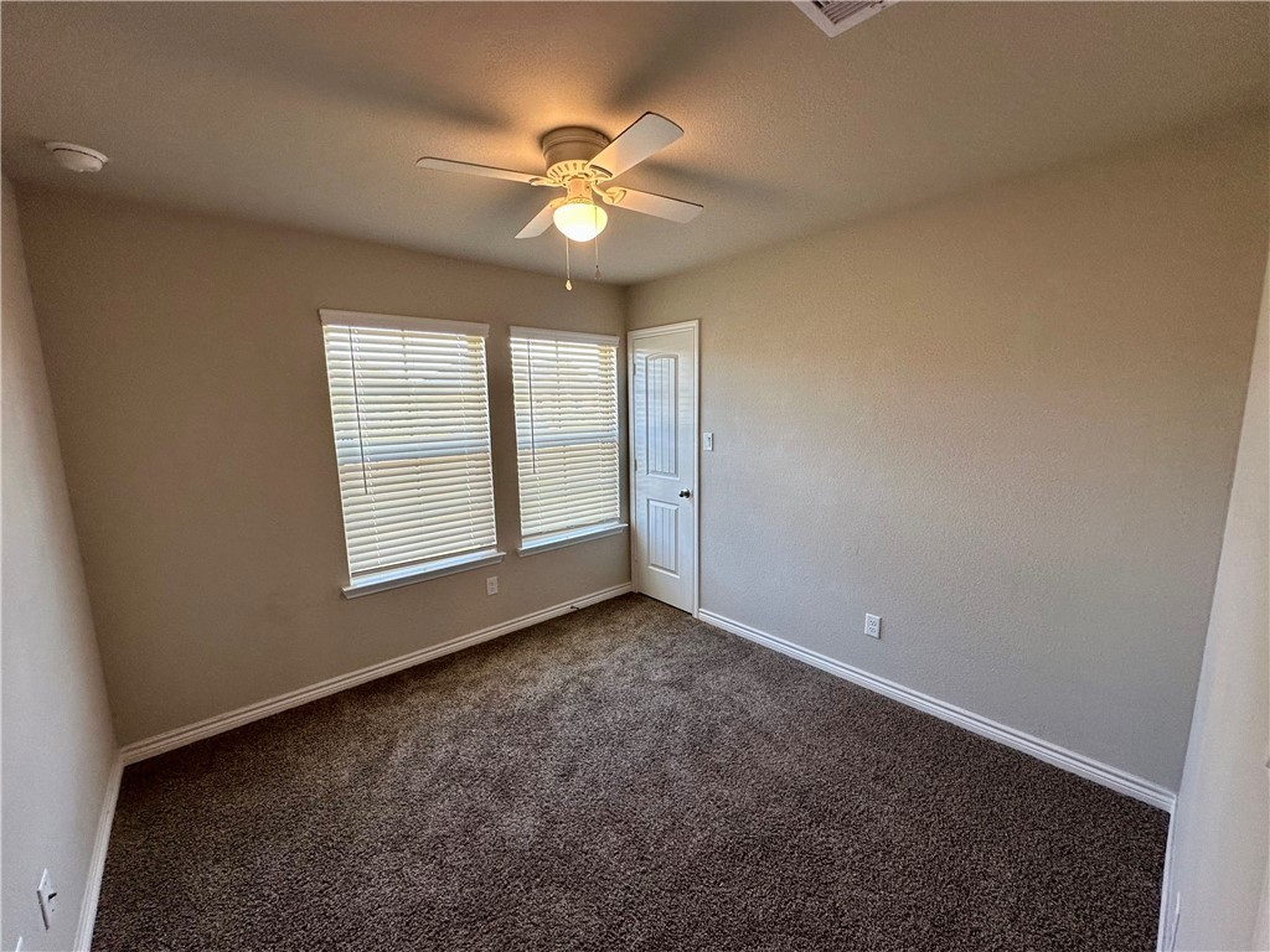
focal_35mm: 14
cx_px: 635
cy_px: 476
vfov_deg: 85.7
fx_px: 514
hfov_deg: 102.1
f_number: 2.2
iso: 125
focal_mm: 2.22
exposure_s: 1/120
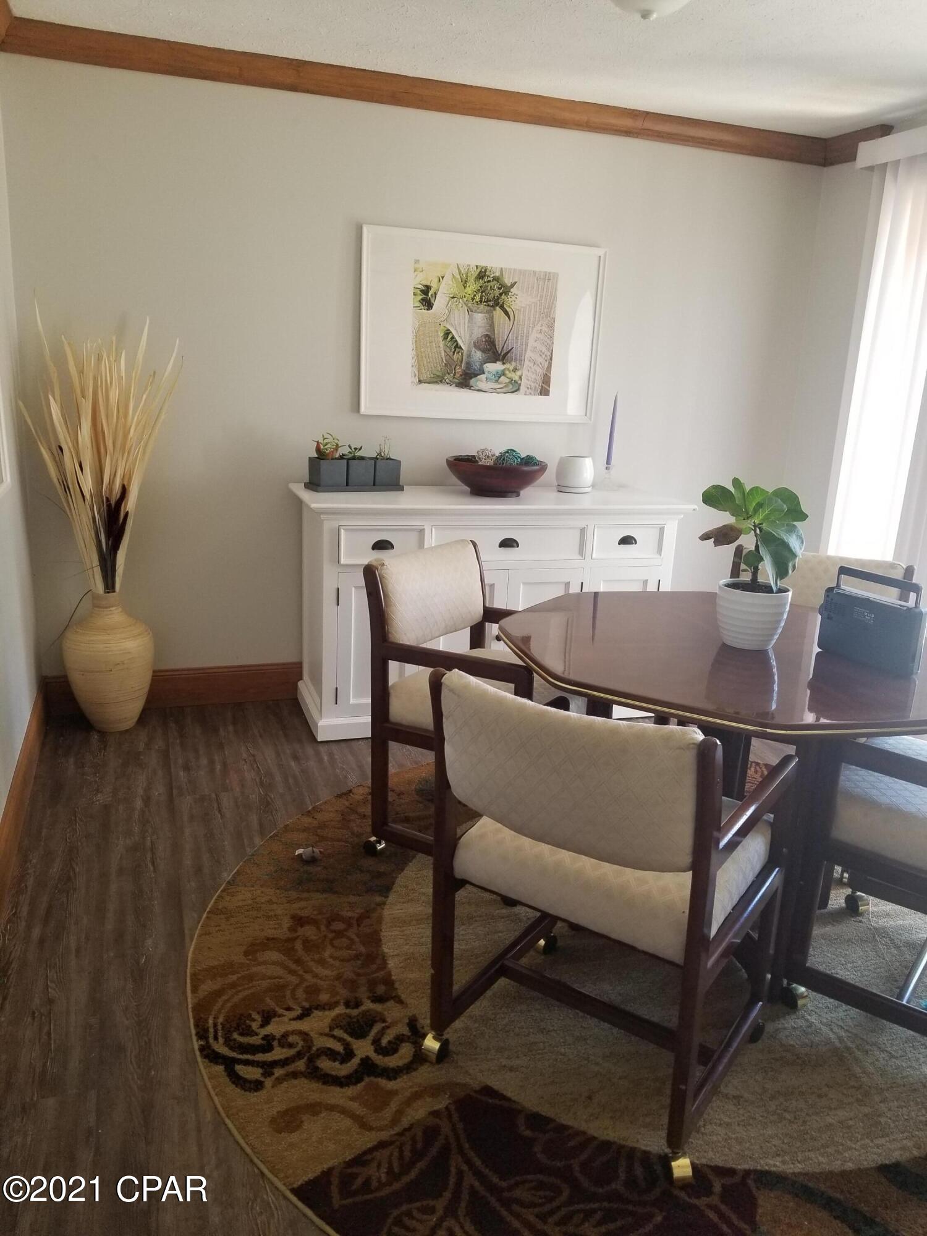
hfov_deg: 53.1
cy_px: 618
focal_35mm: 26
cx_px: 464
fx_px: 928
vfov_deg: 67.3
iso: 125
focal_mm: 4.3
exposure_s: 1/60
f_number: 1.7
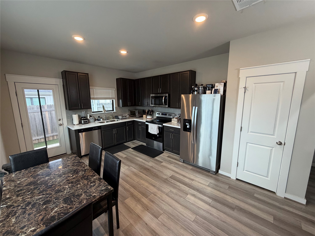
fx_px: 127
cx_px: 158
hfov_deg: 102.1
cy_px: 118
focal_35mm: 14
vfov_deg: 85.7
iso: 250
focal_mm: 2.22
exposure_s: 1/120
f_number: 2.2
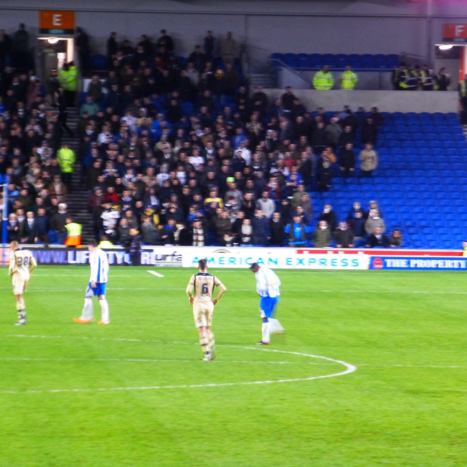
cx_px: 219
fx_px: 4167
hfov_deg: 6.4
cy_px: 233
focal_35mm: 273
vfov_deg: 6.4
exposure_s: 1/8
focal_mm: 41.3
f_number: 5.6
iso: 400
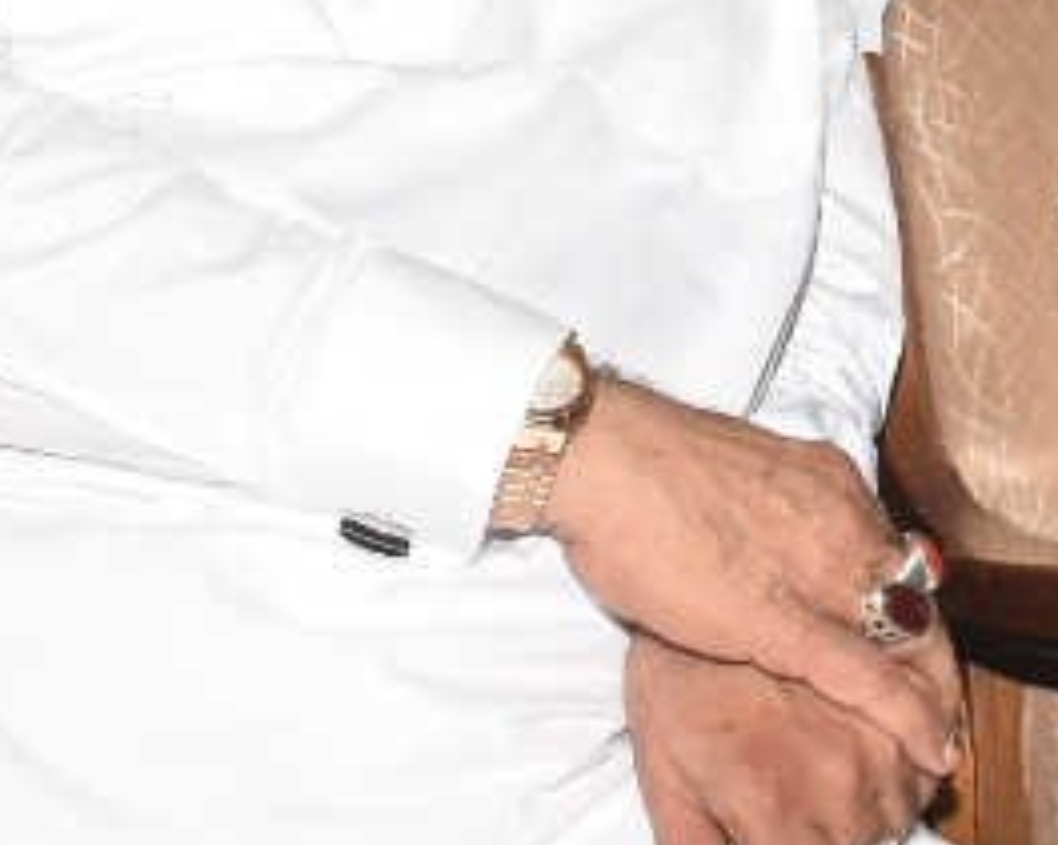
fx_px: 5415
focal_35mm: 173
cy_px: -372
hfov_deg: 10.9
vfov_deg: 8.7
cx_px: 1431
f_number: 8
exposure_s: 1/100
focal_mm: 20
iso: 640
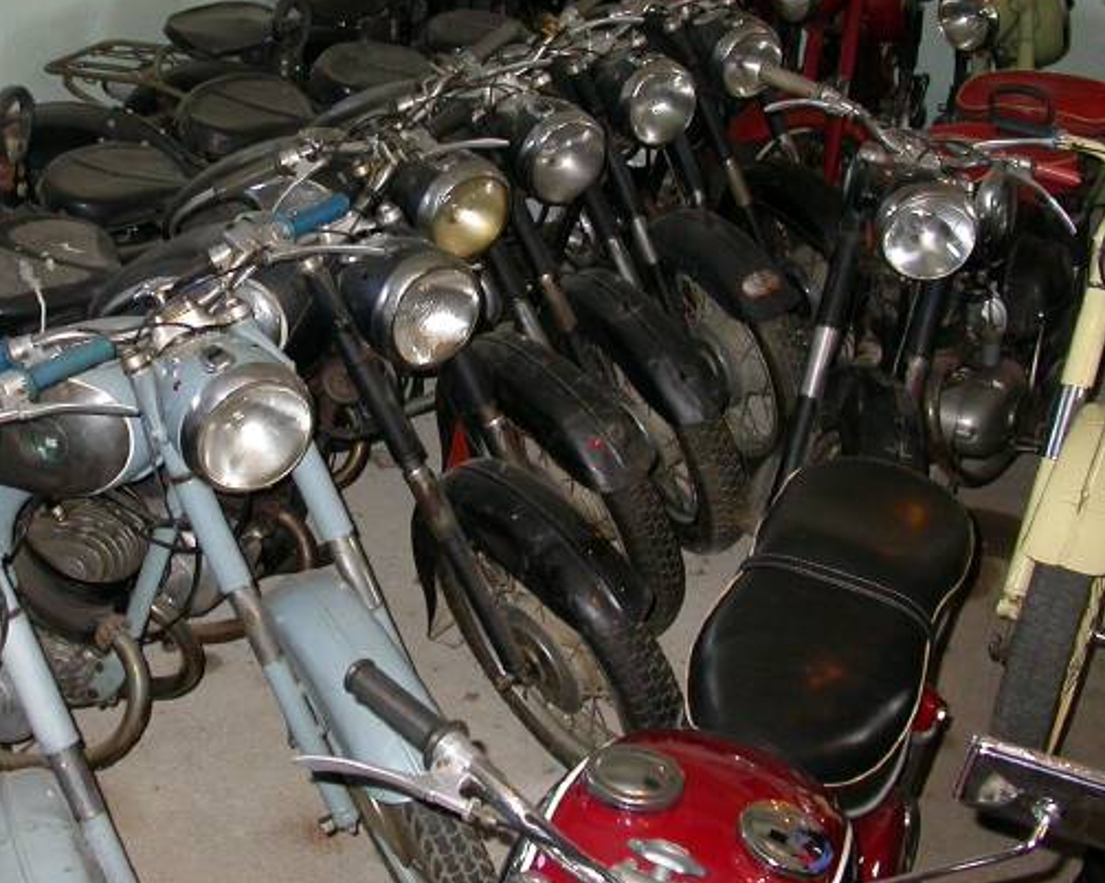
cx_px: 332
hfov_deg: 31.6
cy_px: 318
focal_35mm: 59
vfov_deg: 25.7
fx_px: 1929
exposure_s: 1/60
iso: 200
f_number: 2.6
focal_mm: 7.85
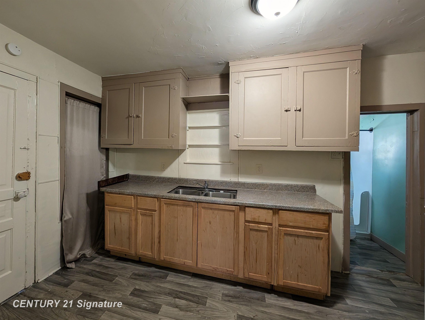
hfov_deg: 110.4
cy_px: 160
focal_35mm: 12
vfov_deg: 94.7
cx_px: 212
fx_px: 148
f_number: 1.7
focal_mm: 2.02
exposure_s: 1/30
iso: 57
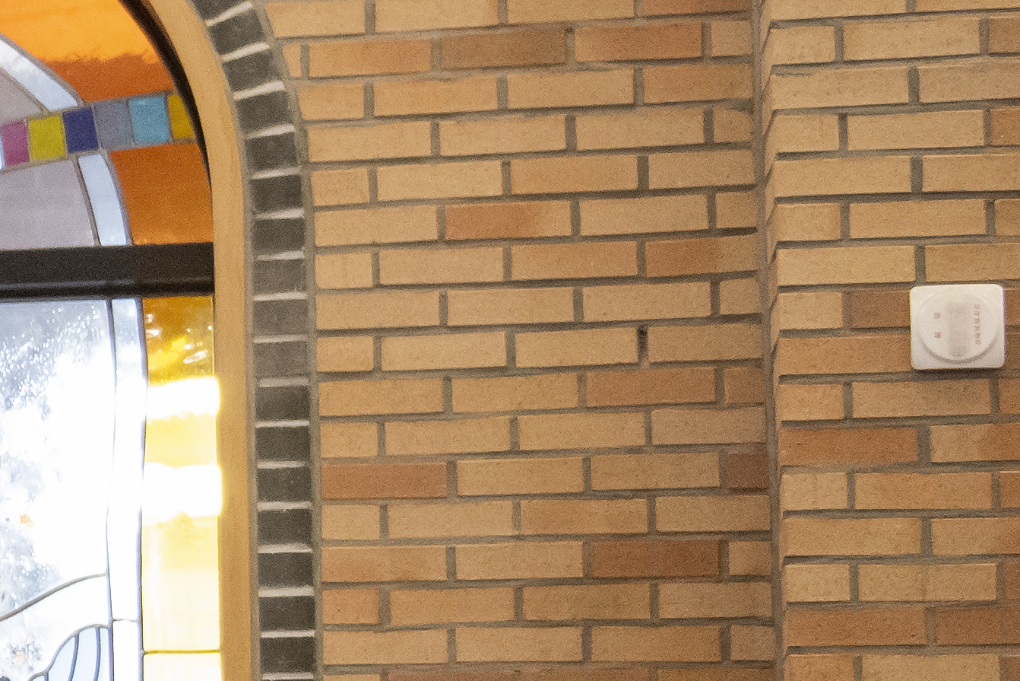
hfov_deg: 9.4
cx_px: -1528
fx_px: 5440
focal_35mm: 192
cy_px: 527
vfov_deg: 7.1
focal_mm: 35
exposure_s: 1/125
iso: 3200
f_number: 2.8
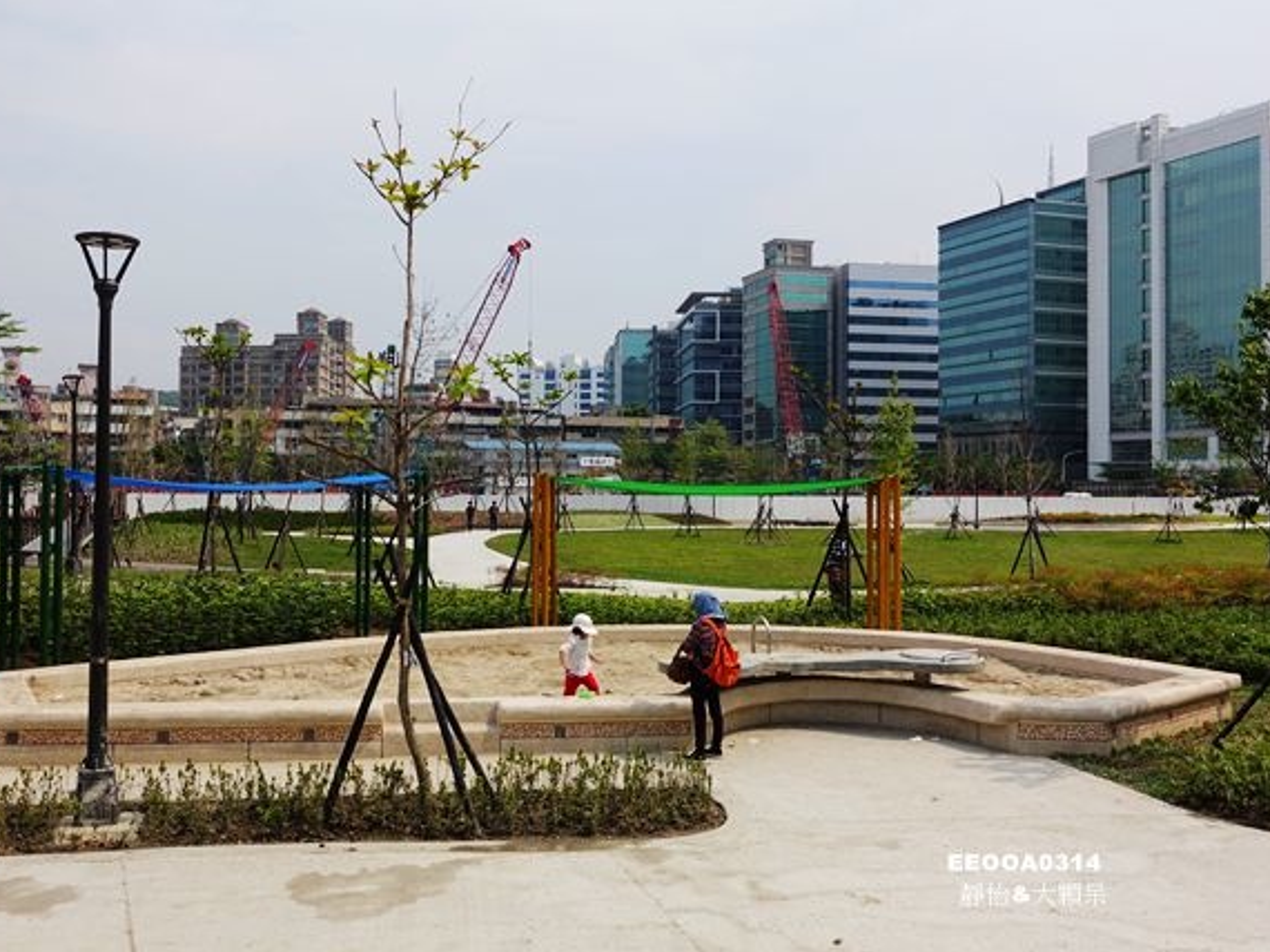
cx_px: 553
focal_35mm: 34
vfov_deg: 41.8
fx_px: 1247
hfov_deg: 53.8
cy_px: 474
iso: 125
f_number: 5.6
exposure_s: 1/800
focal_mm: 11.22
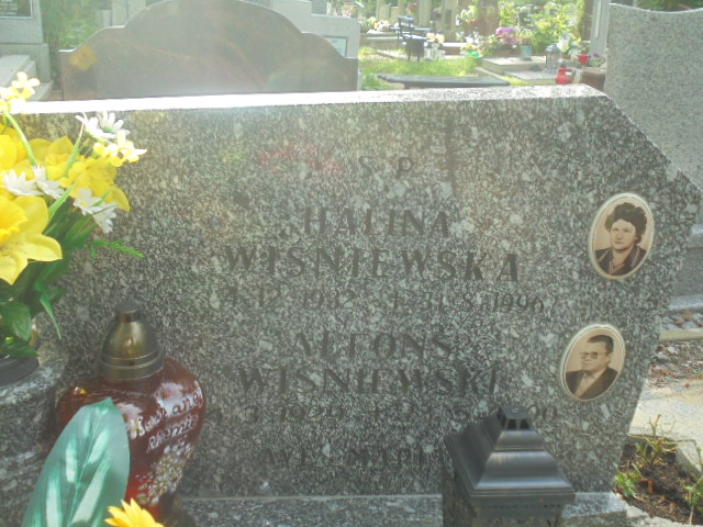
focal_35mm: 38
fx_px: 772
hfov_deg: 49.0
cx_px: 352
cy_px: 264
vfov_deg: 37.7
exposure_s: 1/80
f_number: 4.2
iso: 100
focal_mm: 6.9
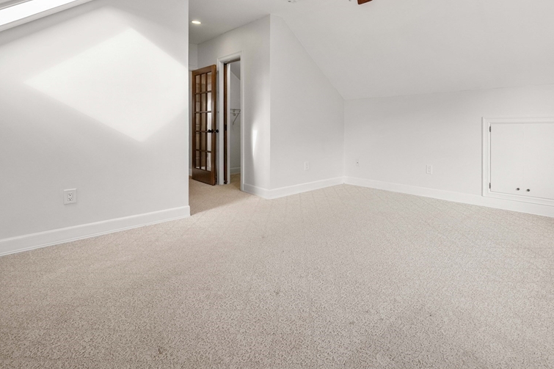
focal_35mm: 19
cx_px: 354
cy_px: 128
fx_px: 292
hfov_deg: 84.8
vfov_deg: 63.2
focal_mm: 14
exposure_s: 1/13
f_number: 8
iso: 250
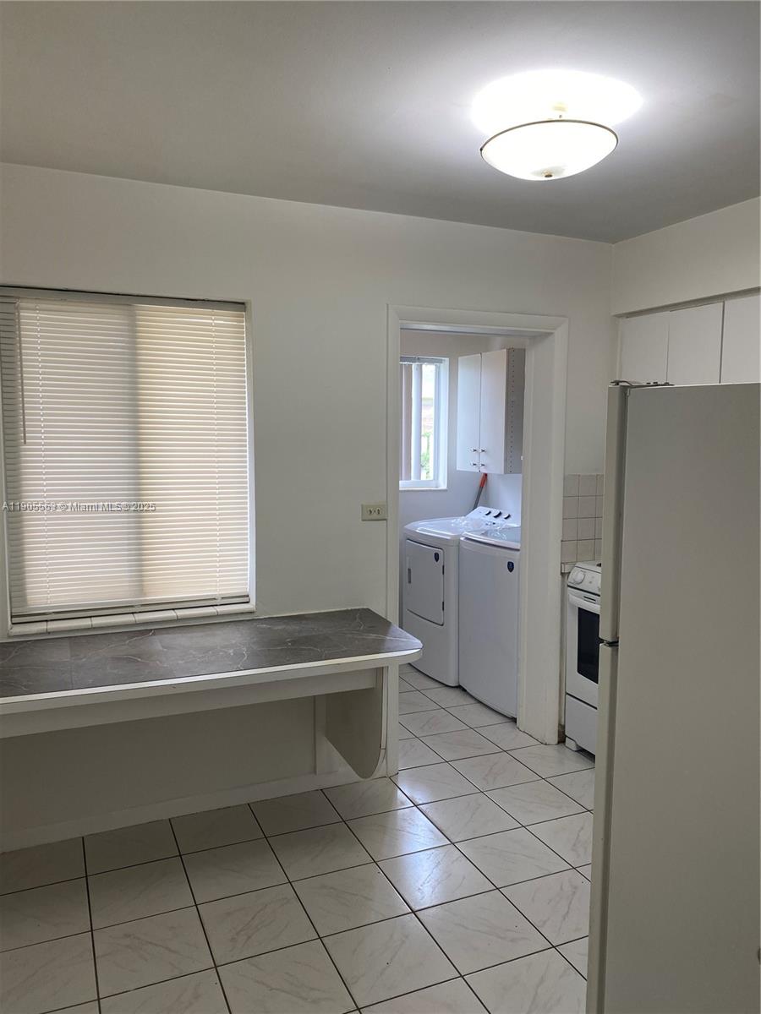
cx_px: 380
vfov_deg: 67.3
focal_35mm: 26
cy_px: 507
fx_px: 762
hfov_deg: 53.1
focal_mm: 4.25
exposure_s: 1/120
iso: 80
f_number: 1.8
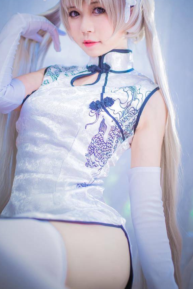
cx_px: 94
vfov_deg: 40.0
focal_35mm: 49
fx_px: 394
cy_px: 107
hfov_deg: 27.5
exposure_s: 1/200
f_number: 2
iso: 200
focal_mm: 35
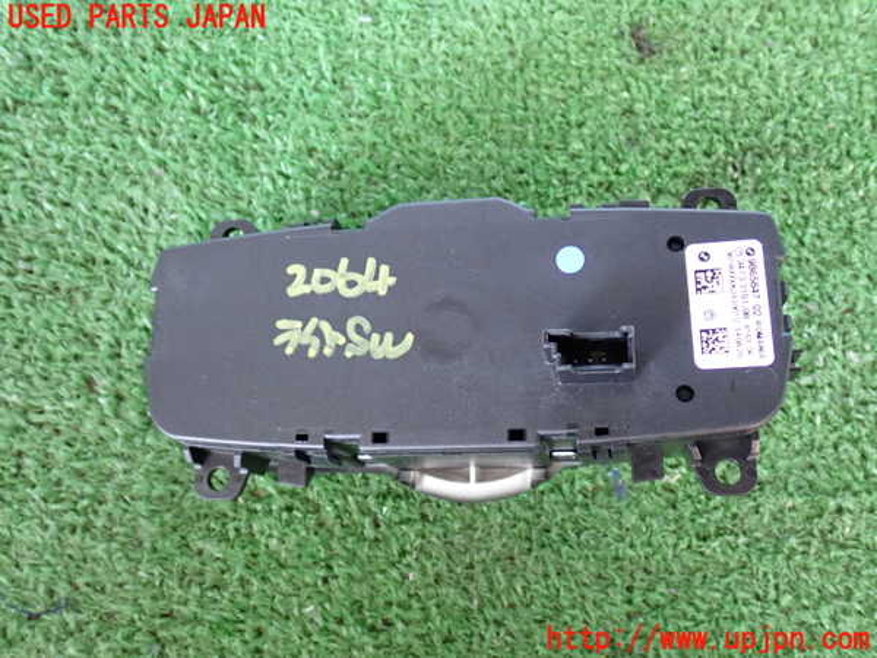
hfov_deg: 49.0
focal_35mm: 38
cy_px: 329
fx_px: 963
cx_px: 438
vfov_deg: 37.7
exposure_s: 1/40
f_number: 2.7
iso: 800
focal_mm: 6.83
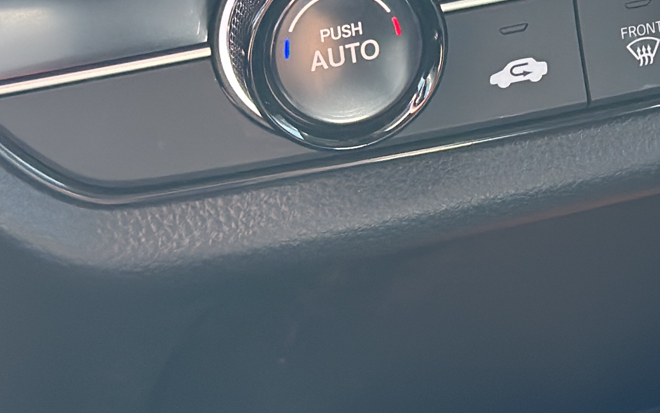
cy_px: -187
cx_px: 801
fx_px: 2428
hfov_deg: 14.9
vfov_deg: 9.5
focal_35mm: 135
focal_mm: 6.86
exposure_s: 1/60
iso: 200
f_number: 1.78
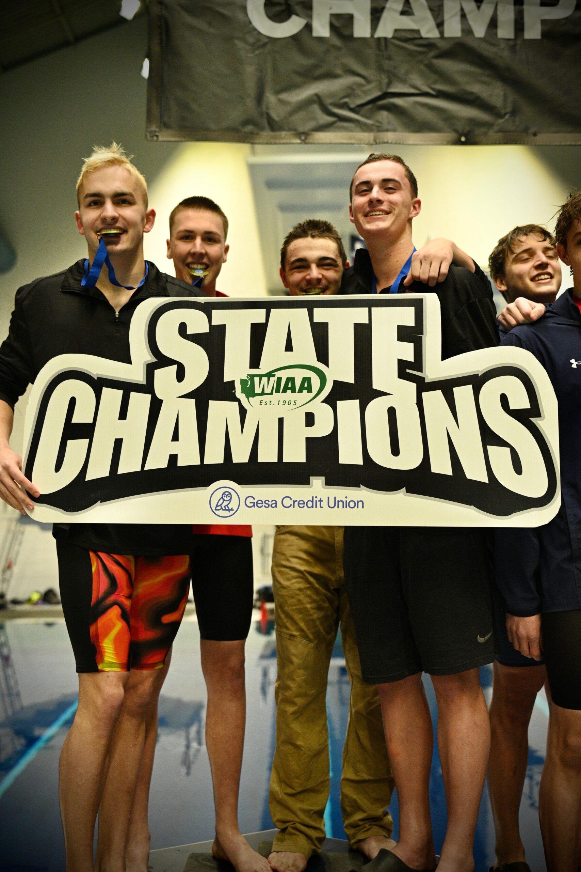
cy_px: 436
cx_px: 290
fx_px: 847
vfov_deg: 54.4
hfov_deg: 37.9
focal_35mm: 35
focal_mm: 35
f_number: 2.8
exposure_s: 1/1600
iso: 4000
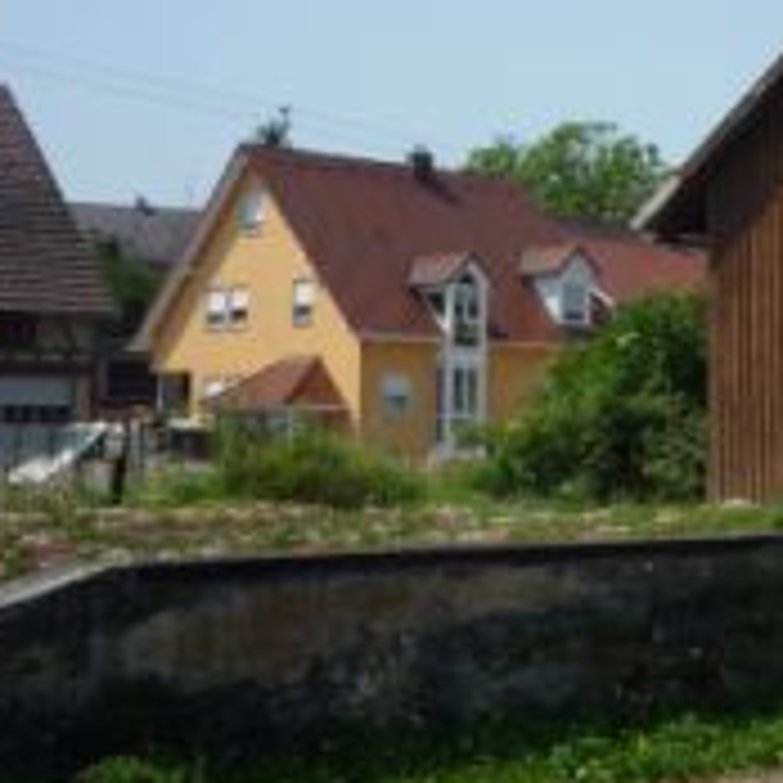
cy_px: 270
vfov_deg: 22.1
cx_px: 940
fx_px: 1996
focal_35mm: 78
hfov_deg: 20.7
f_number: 5.6
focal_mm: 5.2
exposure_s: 1/500
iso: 100
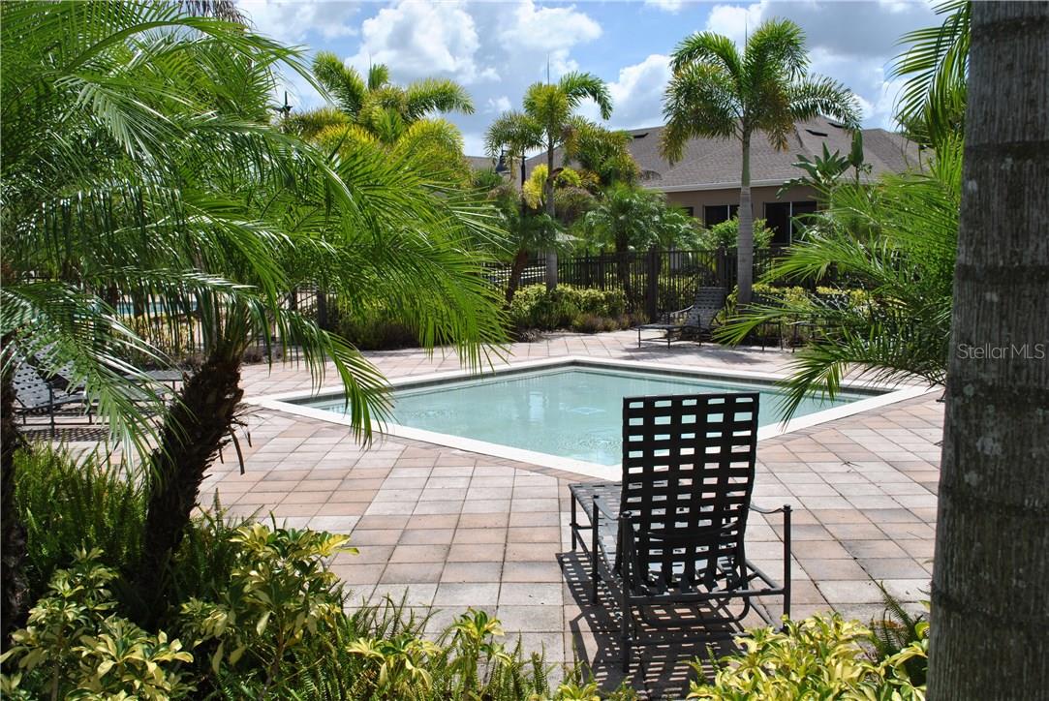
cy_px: 350
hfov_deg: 57.2
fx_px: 962
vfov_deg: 40.0
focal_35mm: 33
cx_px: 524
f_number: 9
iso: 100
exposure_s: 1/320
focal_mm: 22
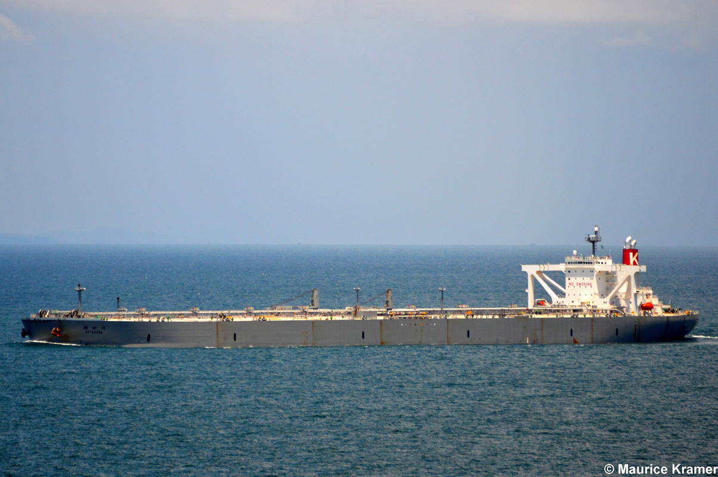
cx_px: 359
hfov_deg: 6.9
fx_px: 5977
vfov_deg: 4.6
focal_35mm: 300
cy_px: 238
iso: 400
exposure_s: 1/2000
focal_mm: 200
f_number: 5.6
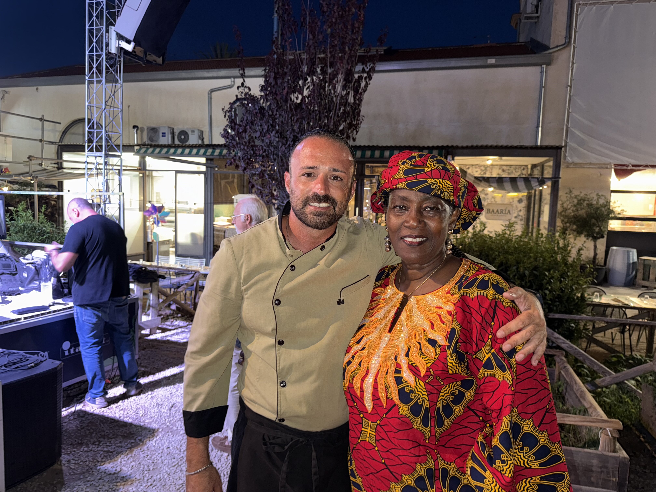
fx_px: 455
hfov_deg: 71.6
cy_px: 246
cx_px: 328
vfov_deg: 56.8
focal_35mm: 24
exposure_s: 1/5
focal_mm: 6.76
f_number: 1.78
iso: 125
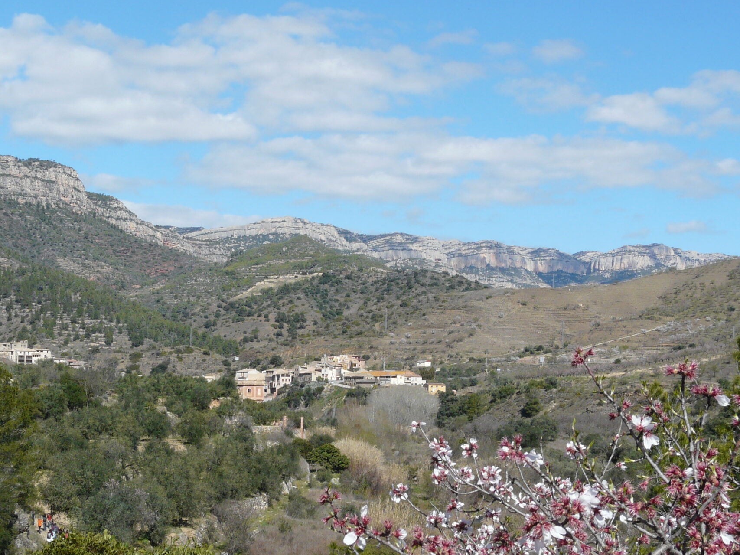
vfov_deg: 20.4
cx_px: 340
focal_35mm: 72
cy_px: 363
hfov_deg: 27.0
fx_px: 1539
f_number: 5.6
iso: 100
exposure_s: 1/500
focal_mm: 7.9
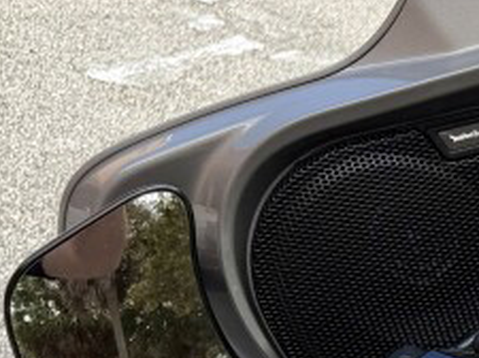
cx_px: 951
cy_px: 727
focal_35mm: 114
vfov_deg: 11.6
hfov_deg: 14.4
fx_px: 1575
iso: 80
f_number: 1.78
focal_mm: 6.76
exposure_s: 1/2000
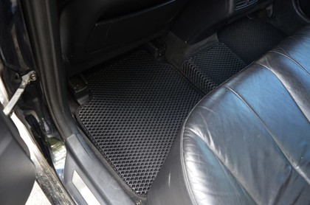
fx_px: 258
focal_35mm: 30
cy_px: 102
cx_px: 155
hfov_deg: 62.0
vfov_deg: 43.4
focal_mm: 20
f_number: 3.5
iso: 900
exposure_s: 1/30
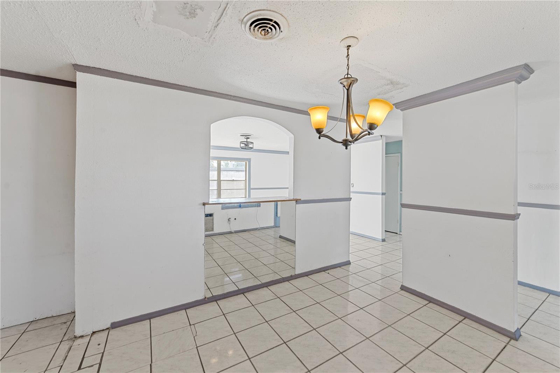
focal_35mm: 14
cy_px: 186
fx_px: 218
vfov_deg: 81.2
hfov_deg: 104.2
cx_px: 280
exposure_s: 1/4
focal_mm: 14
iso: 160
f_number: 8
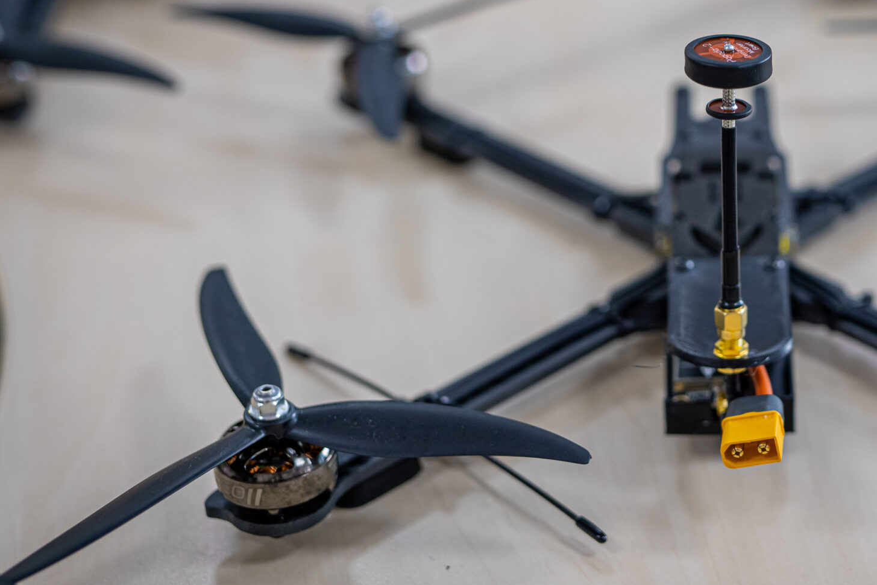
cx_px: 732
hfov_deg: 22.7
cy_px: 199
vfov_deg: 15.5
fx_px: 2144
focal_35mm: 88
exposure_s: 1/125
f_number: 2.5
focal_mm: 50
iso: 500
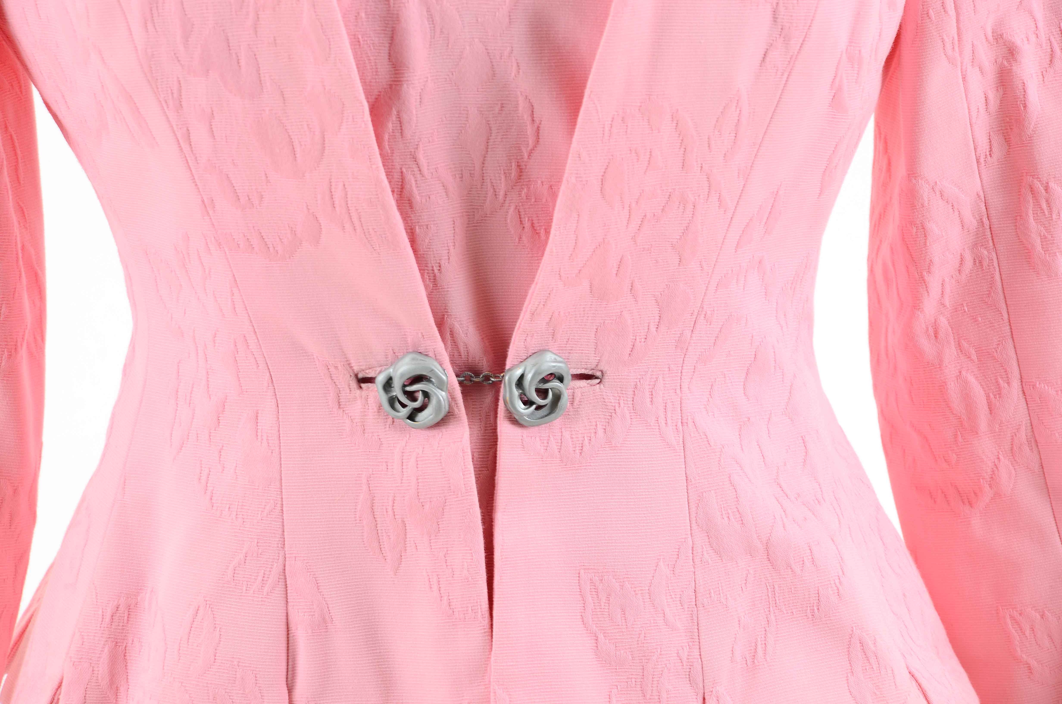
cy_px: 352
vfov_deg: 8.7
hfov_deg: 13.1
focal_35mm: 158
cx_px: 531
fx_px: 4637
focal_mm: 105
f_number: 8
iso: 160
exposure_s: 1/80
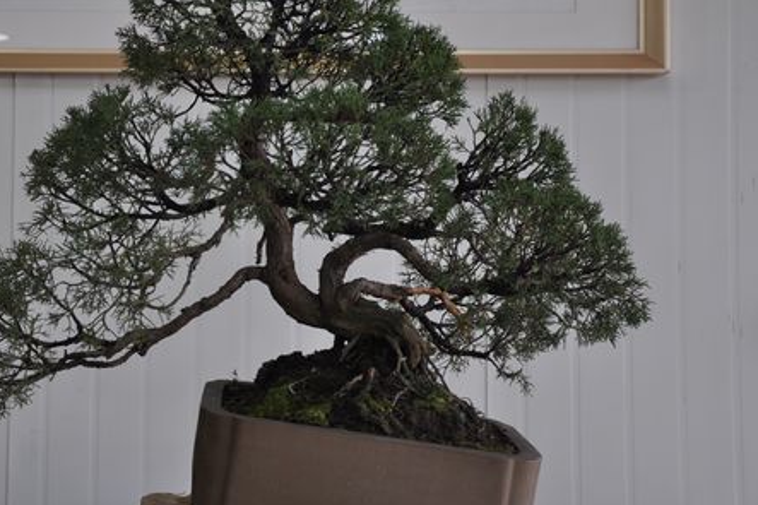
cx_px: 258
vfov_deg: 19.7
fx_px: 1452
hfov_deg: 29.1
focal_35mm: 69
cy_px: 191
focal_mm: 34
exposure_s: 1/25
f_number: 4.2
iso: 200
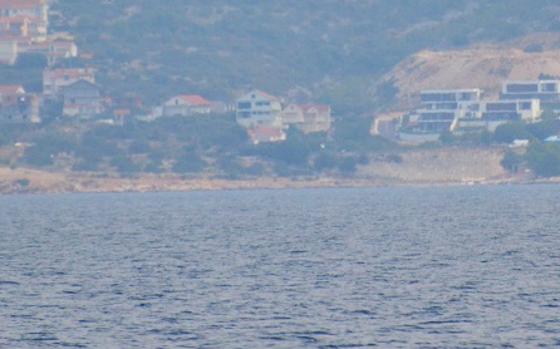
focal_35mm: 1026
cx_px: 400
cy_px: -33
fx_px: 15647
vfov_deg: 1.3
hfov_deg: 2.1
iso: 1600
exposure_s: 1/8000
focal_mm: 300
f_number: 5.6
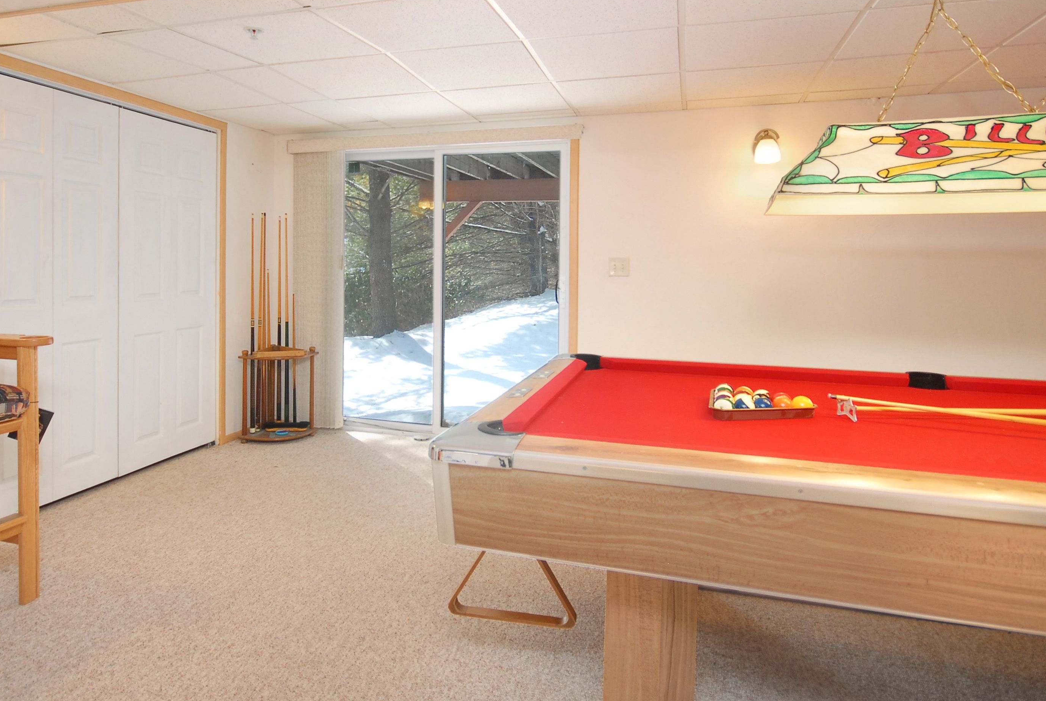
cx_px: 464
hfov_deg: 80.8
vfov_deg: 59.6
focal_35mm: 21
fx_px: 611
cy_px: 322
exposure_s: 1/80
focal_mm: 10
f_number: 5
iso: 400
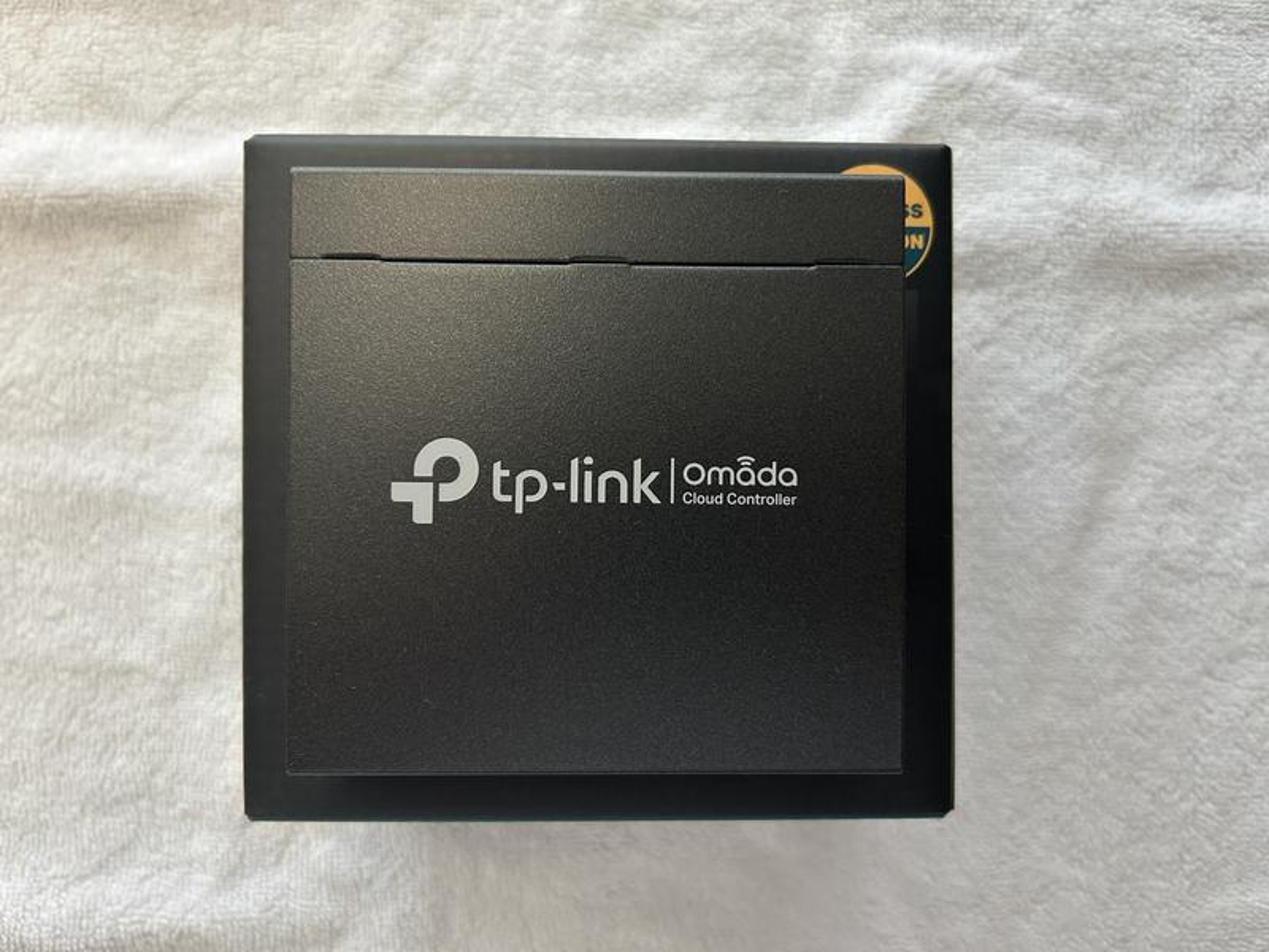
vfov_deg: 53.1
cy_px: 476
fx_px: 953
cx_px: 634
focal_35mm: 26
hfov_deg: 67.3
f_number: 1.5
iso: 160
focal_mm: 5.7
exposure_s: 1/60
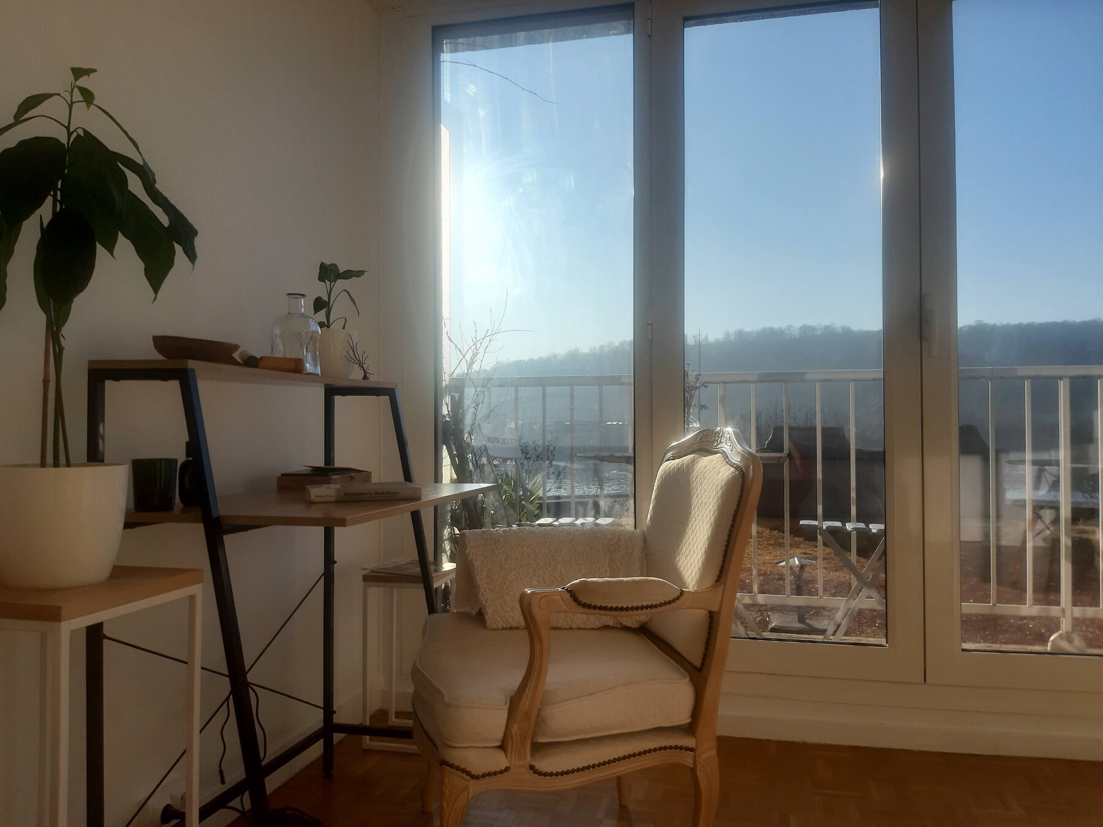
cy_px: 414
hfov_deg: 65.3
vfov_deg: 51.4
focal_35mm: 27
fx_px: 860
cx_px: 552
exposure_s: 1/1718
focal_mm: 3.93
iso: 40
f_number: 1.7
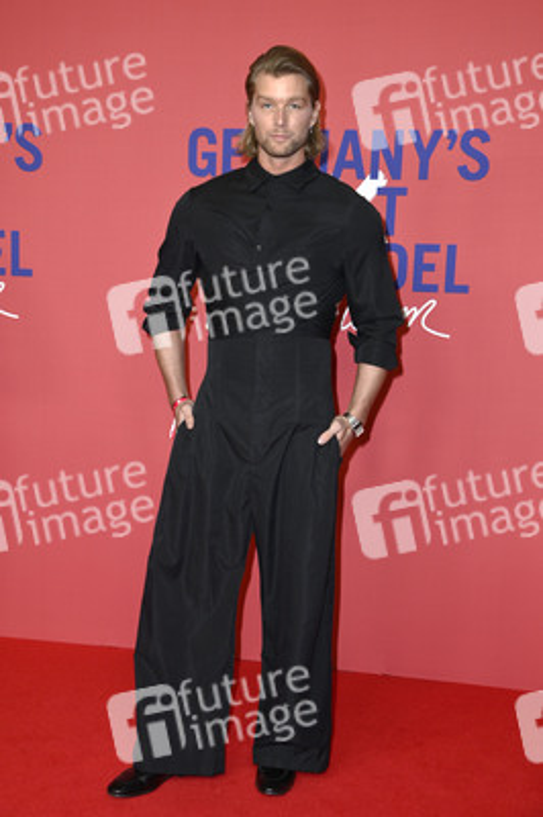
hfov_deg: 26.9
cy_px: 408
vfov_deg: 39.6
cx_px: 272
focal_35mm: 50
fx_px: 1133
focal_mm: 50
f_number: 5.6
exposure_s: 1/200
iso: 640
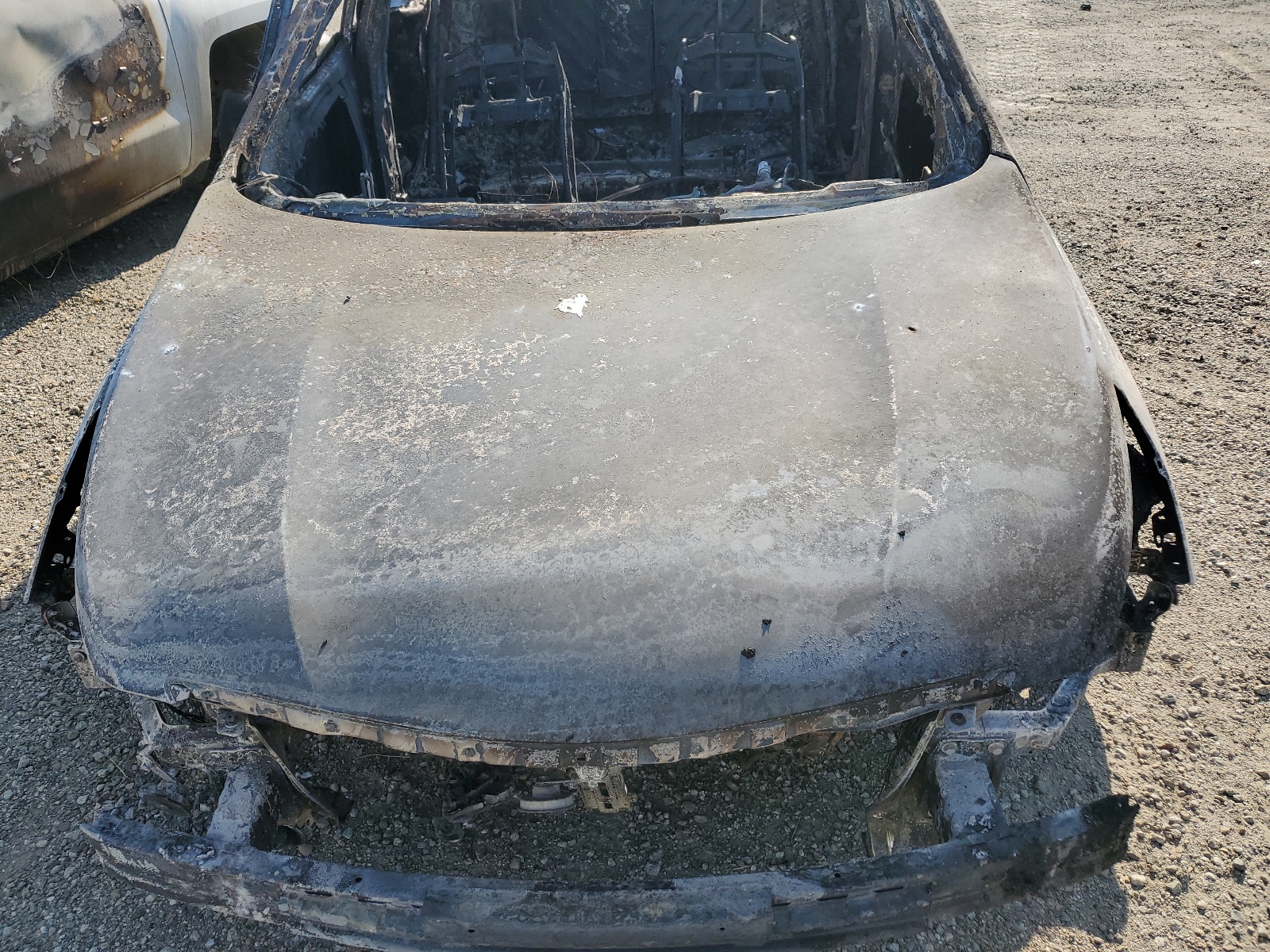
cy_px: 476
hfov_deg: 67.3
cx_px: 635
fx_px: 954
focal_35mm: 26
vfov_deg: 53.1
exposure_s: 1/2500
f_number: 1.5
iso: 50
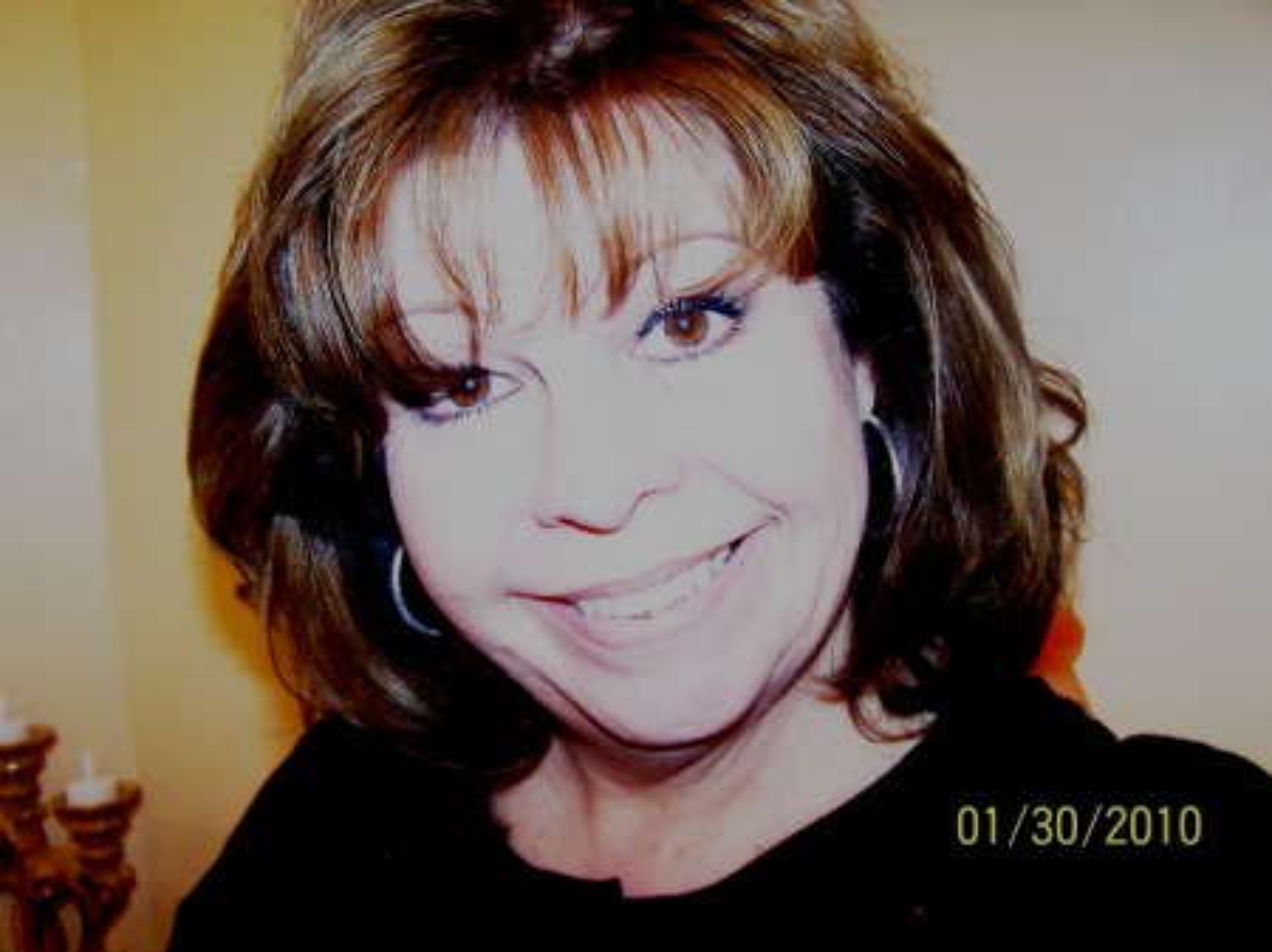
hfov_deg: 49.0
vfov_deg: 37.7
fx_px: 1396
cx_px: 636
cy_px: 476
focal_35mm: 38
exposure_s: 1/60
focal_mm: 6.3
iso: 80
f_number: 2.8
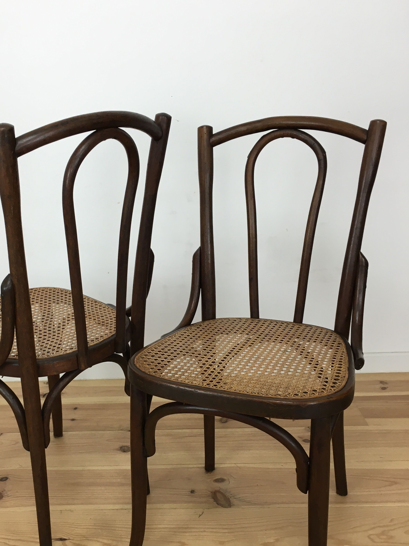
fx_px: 583
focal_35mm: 37
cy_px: 333
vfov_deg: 49.8
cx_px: 150
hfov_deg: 38.4
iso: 32
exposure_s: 1/33
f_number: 2.2
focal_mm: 4.15
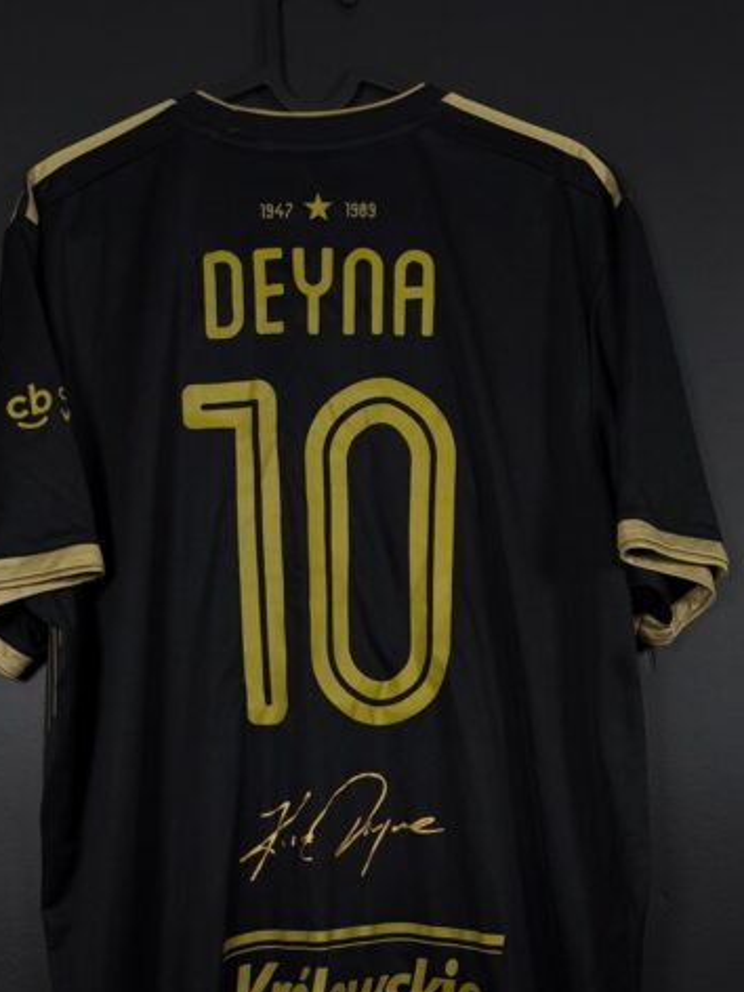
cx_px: 332
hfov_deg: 36.8
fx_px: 1118
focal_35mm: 39
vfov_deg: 45.8
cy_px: 769
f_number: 1.6
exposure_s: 1/160
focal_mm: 6.57
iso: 400
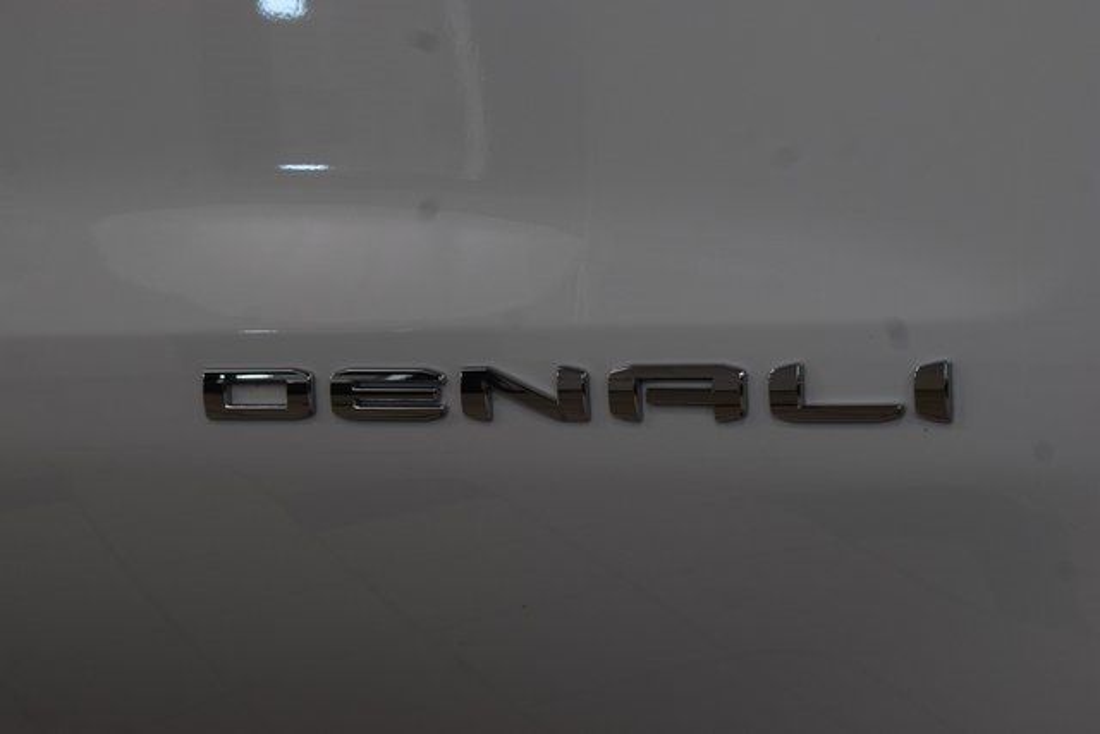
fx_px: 2384
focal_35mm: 78
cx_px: 550
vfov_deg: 17.5
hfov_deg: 26.0
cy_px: 367
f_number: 8
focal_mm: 52
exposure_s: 1/60
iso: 720
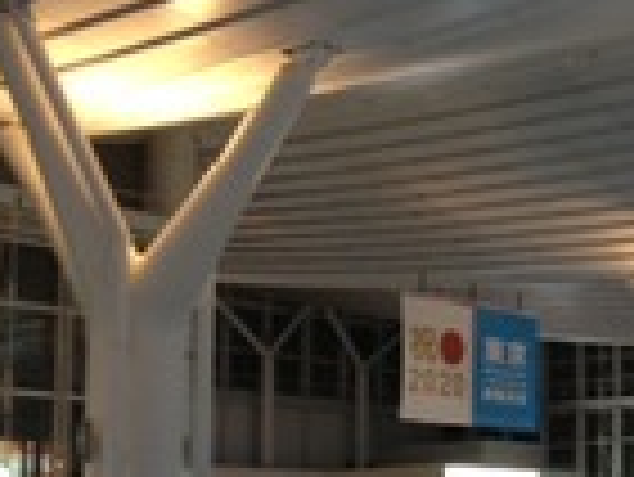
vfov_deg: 14.9
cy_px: 382
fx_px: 1815
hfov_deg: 18.5
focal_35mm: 99
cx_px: 814
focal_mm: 4.28
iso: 125
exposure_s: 1/20
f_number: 2.4
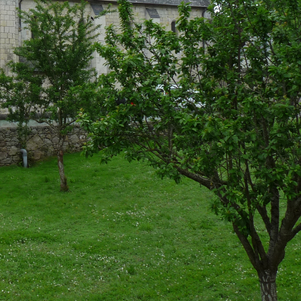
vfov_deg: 24.0
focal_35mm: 70
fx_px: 689
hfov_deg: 23.2
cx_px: -28
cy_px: 36
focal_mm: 4.9
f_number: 5.6
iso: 100
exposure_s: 1/250
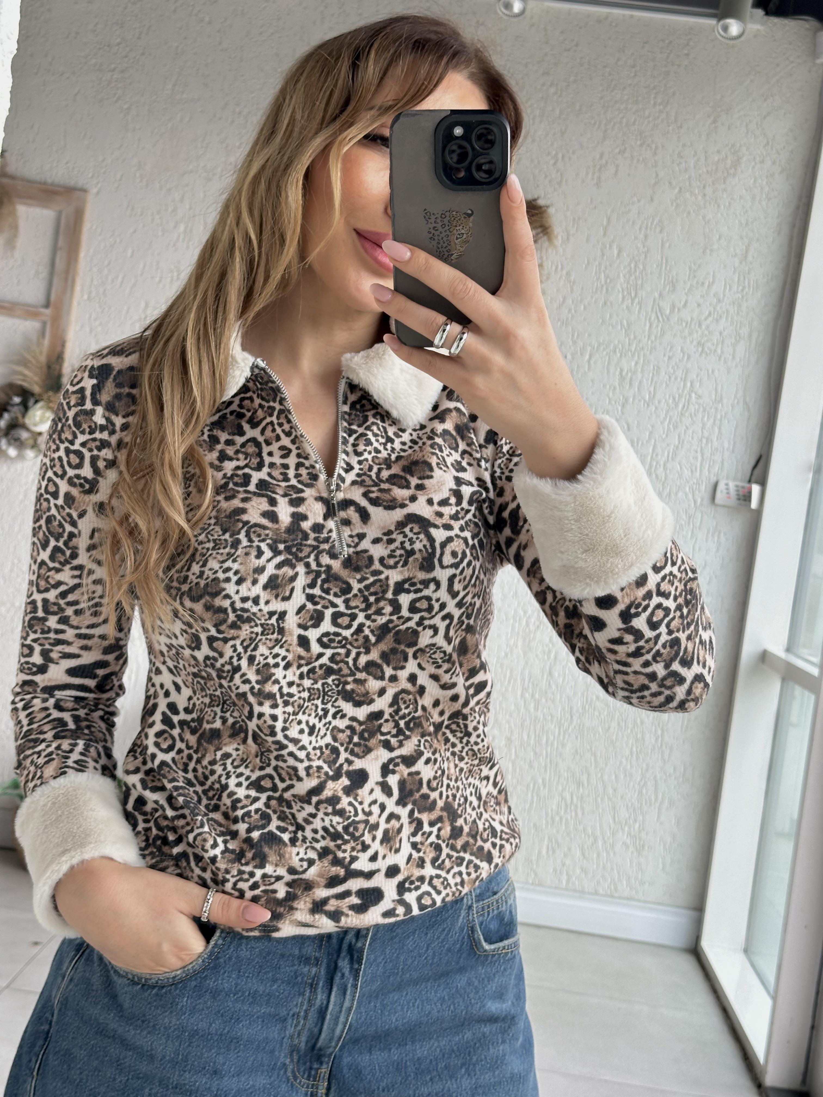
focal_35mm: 48
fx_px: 1522
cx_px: 412
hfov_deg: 30.3
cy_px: 548
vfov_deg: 39.7
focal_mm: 6.86
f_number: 1.78
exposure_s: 1/133
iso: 80
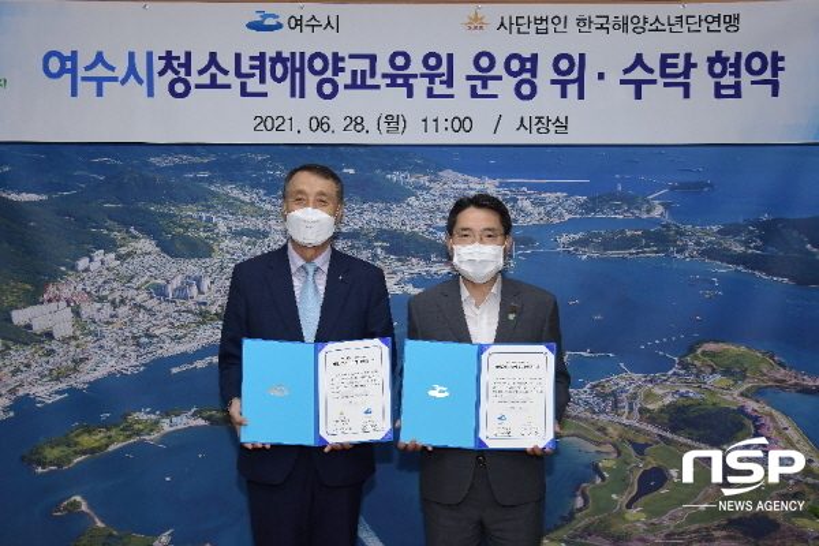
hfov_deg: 44.5
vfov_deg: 30.5
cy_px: 273
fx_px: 1001
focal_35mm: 44
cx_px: 410
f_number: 6.3
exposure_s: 1/250
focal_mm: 44
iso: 800
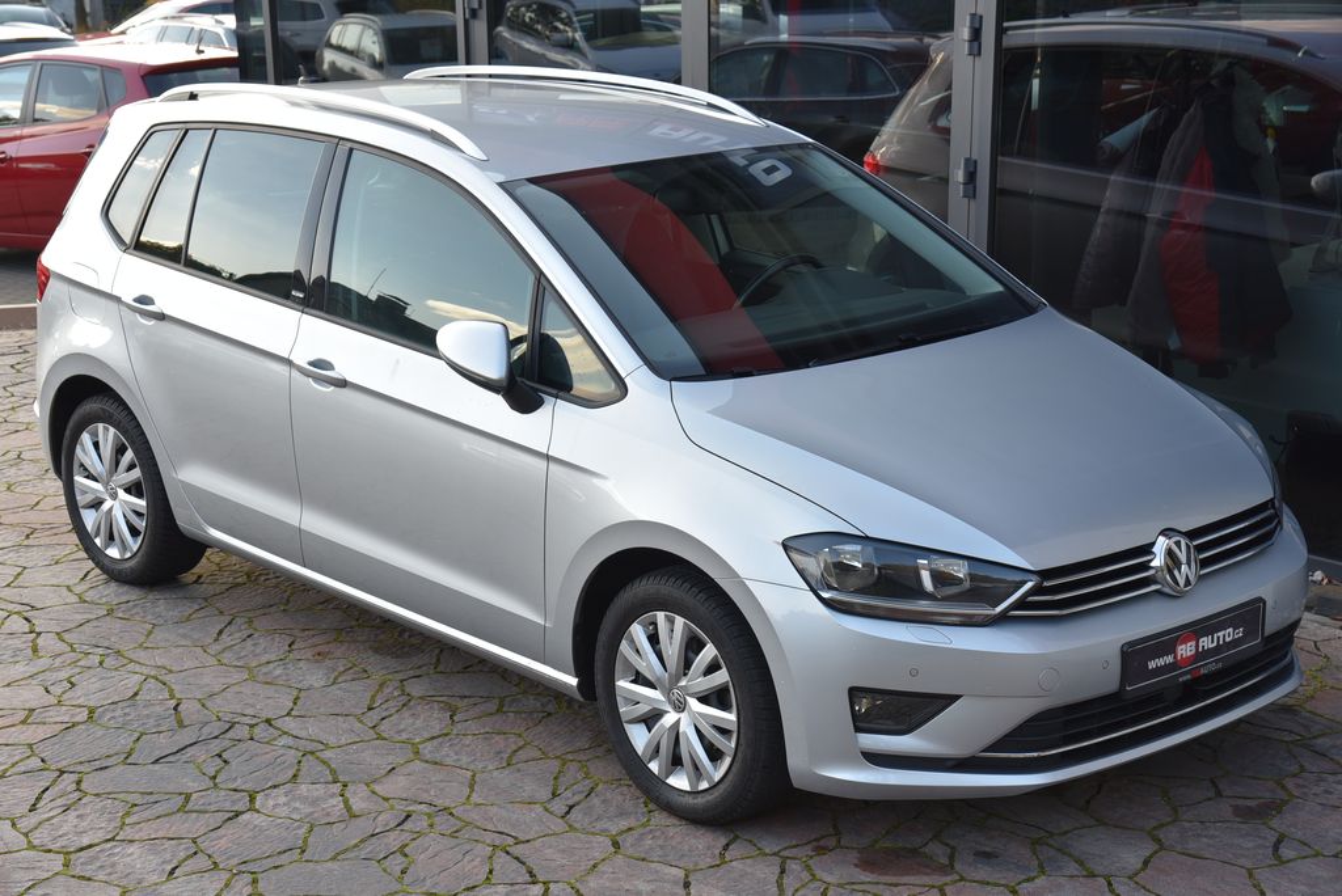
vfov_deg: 21.9
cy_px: 448
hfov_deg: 32.4
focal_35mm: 62
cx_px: 671
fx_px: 2312
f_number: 7.1
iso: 500
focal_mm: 62
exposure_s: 1/200
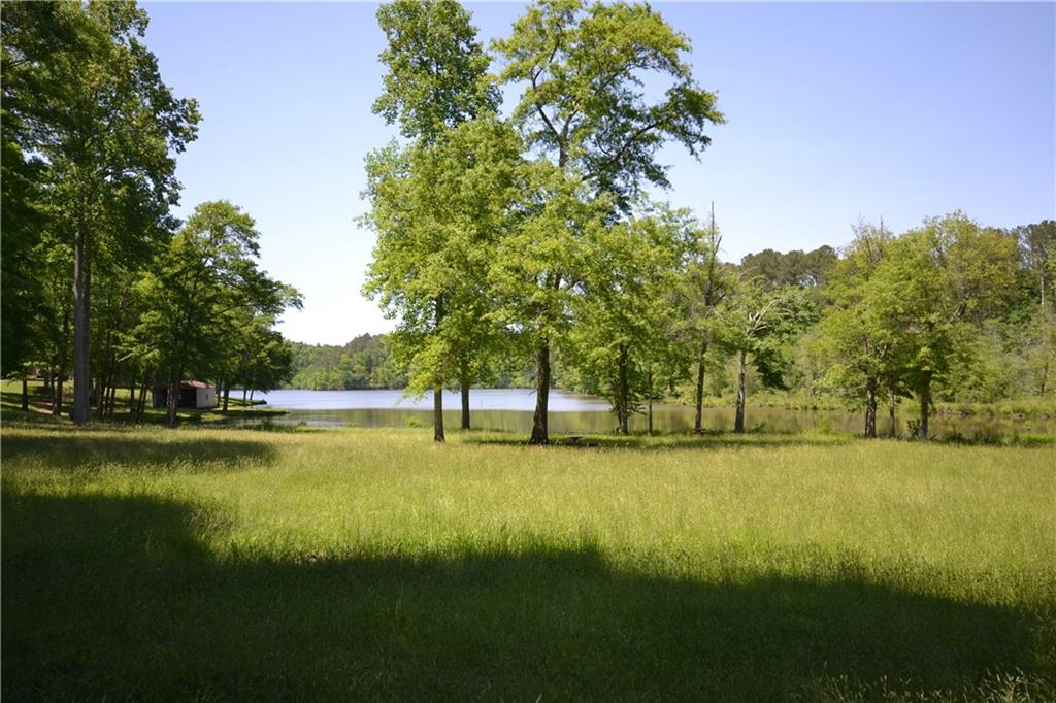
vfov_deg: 43.6
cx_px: 528
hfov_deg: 61.9
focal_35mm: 30
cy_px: 352
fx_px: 880
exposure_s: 1/160
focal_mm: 20
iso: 100
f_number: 6.3
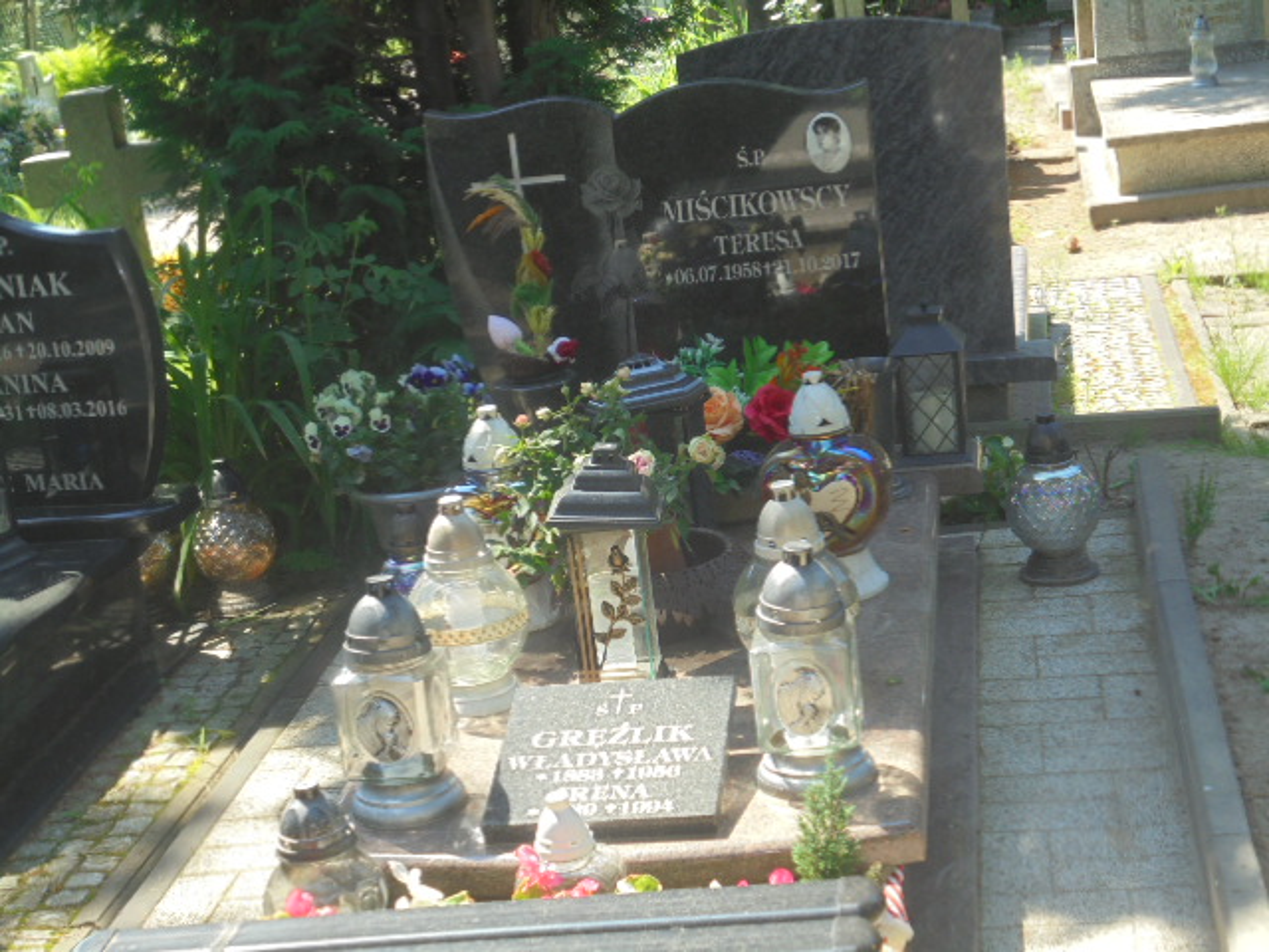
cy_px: 476
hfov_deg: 30.3
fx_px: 2346
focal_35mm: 64
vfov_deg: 22.9
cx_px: 634
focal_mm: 11.5
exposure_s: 1/80
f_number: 5.6
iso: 100
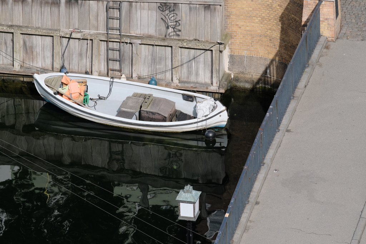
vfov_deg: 2.3
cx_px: 183
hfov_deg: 3.4
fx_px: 6100
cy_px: 122
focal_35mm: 600
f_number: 6.3
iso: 640
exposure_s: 1/1500
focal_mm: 400
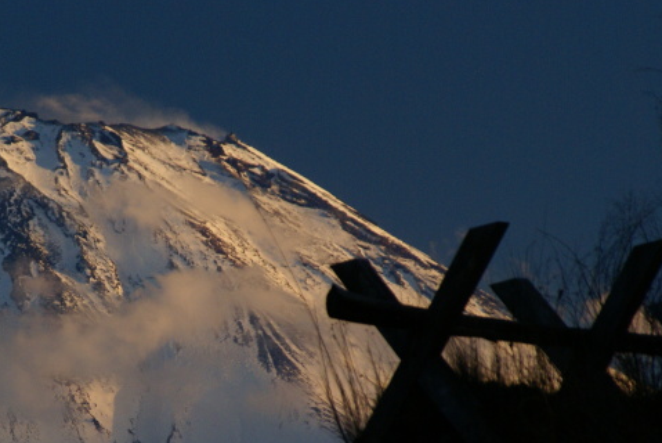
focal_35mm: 451
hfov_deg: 4.6
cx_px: 141
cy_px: 329
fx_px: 8298
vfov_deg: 3.1
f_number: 10
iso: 400
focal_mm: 180
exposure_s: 1/80
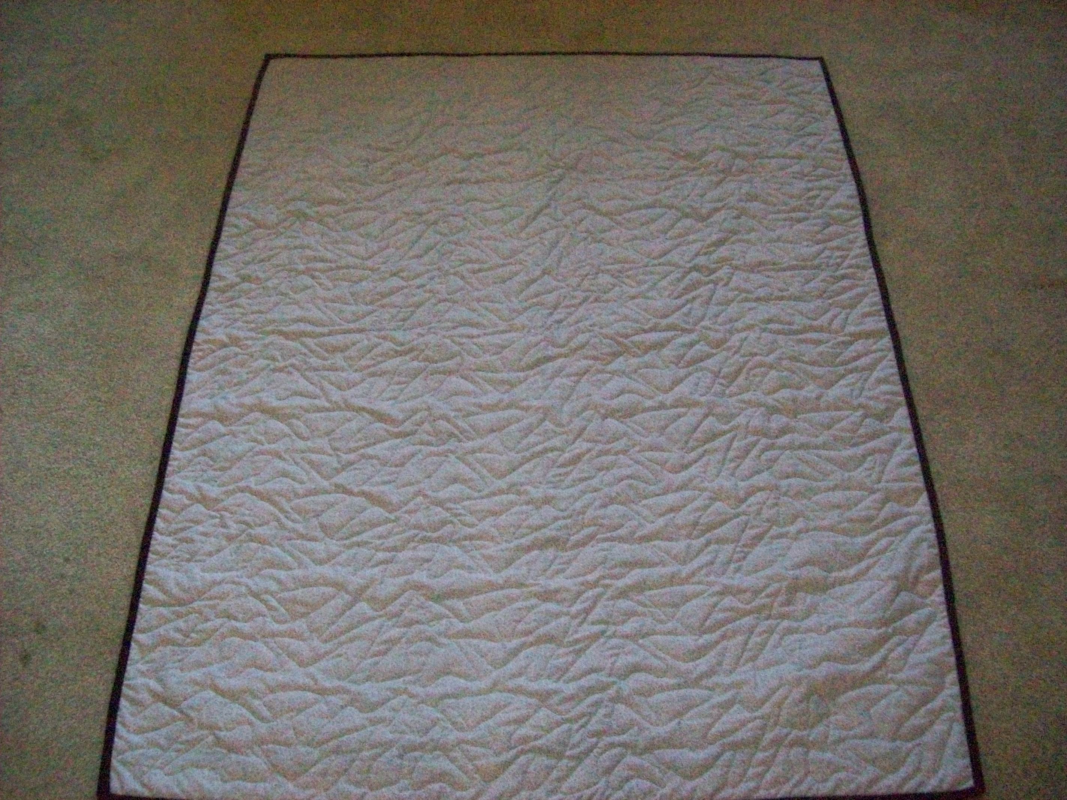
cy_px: 400
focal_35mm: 36
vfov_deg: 39.6
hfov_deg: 51.4
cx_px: 534
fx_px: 1109
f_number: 2.7
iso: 800
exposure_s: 1/128
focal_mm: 6
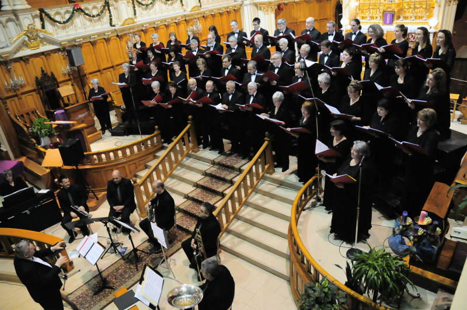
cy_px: 155
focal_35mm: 27
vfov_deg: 47.8
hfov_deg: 67.5
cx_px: 234
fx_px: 350
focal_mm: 18
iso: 2500
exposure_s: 1/60
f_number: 4
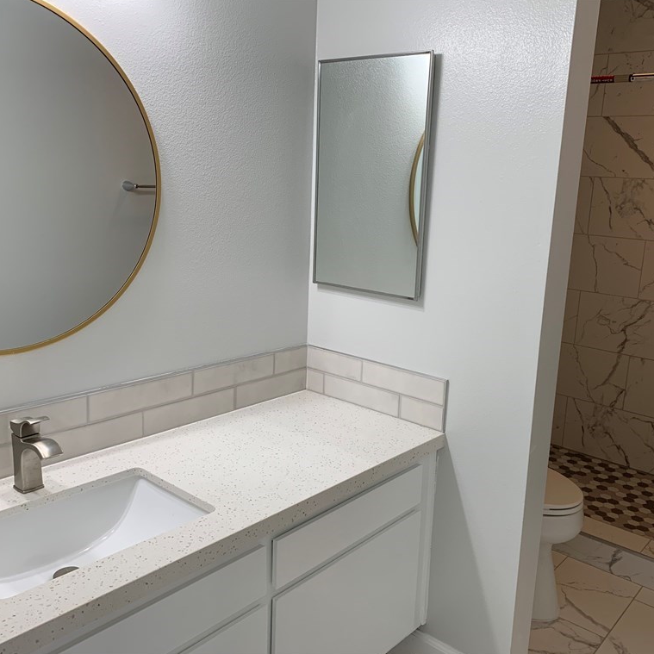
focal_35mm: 31
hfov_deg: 52.3
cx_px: 382
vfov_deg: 52.5
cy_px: 328
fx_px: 663
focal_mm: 4.25
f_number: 1.8
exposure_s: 1/120
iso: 80
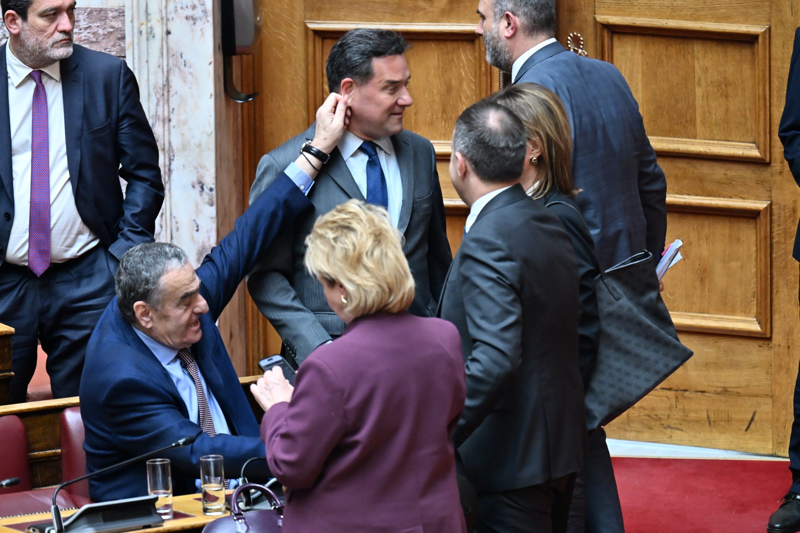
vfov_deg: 3.6
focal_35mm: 380
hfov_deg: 5.4
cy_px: 266
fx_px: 8444
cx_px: 400
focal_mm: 380
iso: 4500
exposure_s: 1/250
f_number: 6
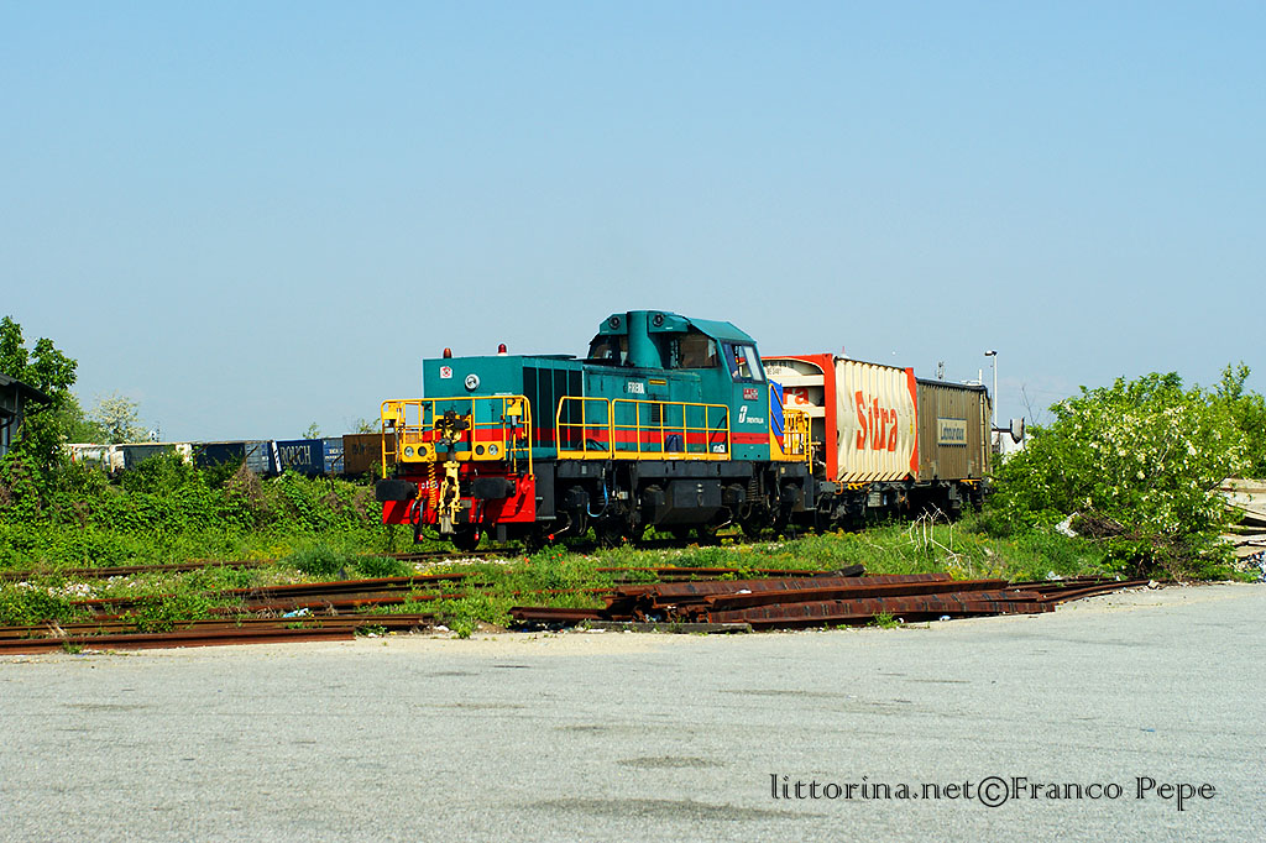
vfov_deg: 16.5
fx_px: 2900
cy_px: 422
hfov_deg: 24.6
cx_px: 633
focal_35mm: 82
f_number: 7.1
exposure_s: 1/640
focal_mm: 55
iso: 200
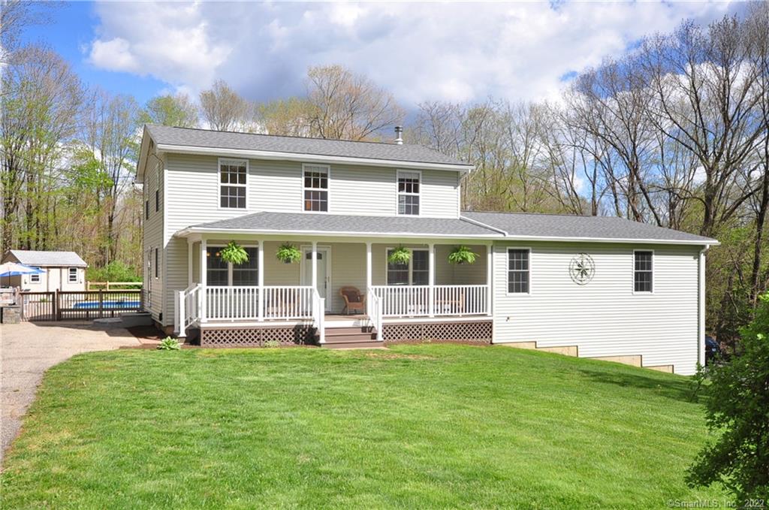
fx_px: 576
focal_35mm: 27
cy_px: 255
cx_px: 384
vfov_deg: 47.8
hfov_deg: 67.5
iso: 250
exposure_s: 1/500
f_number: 8
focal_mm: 18
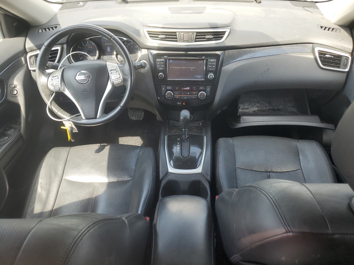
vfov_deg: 53.1
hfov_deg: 67.3
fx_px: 266
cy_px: 132
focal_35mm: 26
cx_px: 177
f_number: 1.5
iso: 50
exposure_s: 1/189
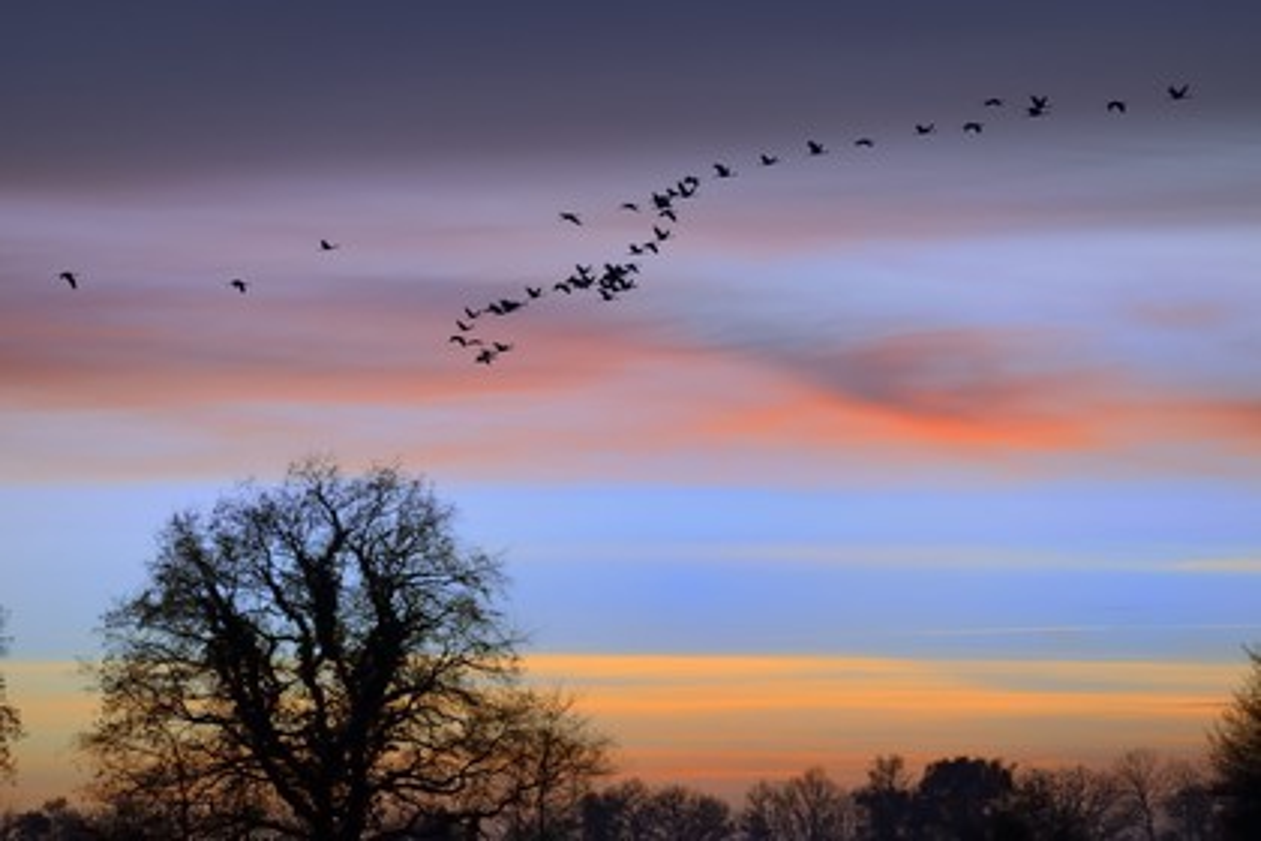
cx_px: 630
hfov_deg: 10.3
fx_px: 7005
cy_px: 420
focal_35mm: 200
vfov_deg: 6.9
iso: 800
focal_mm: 200
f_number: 5
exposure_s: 1/160
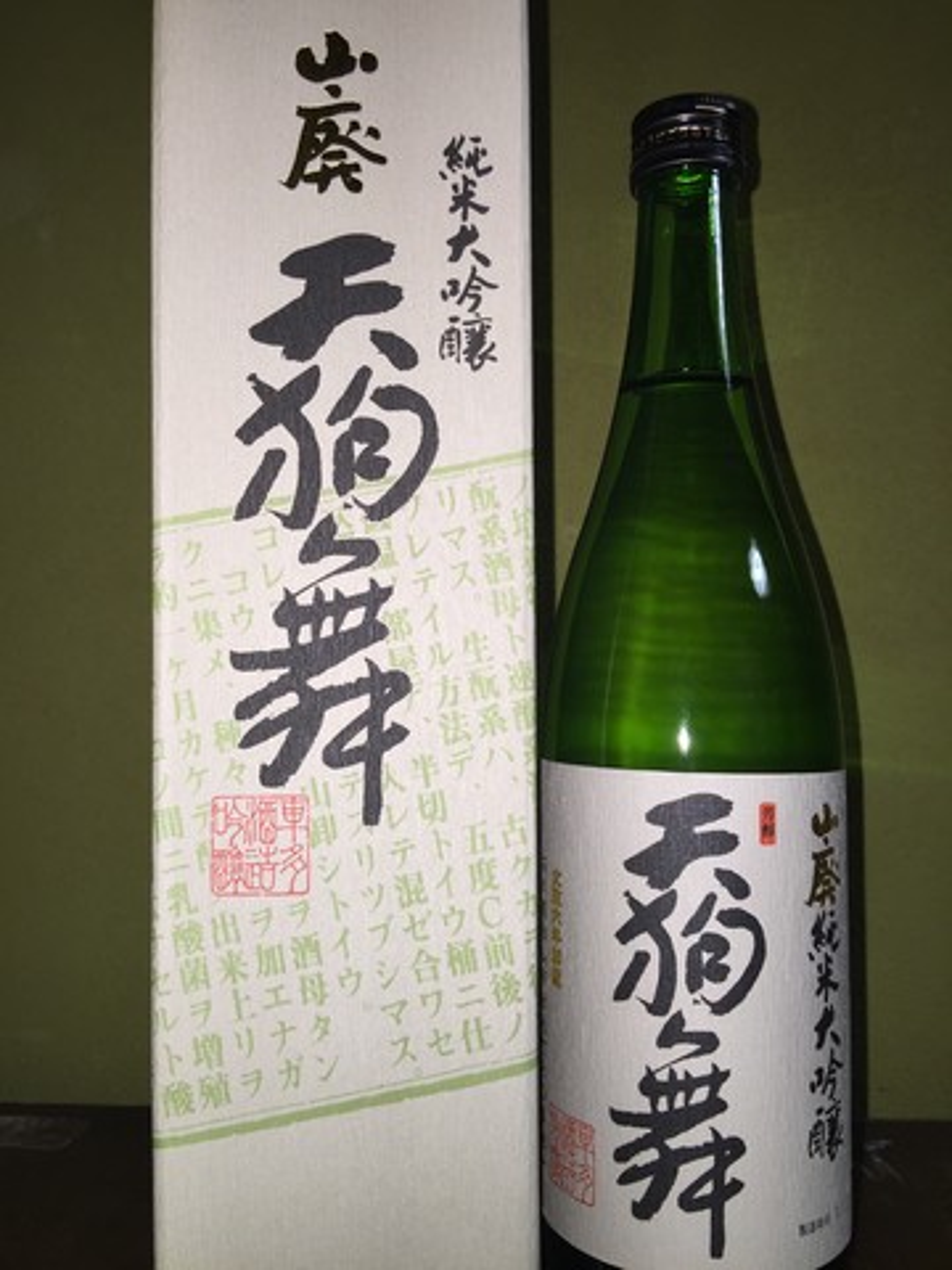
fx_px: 1063
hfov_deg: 48.2
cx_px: 476
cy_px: 635
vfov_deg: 61.7
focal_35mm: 29
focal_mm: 4.15
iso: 32
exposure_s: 1/58
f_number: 2.2
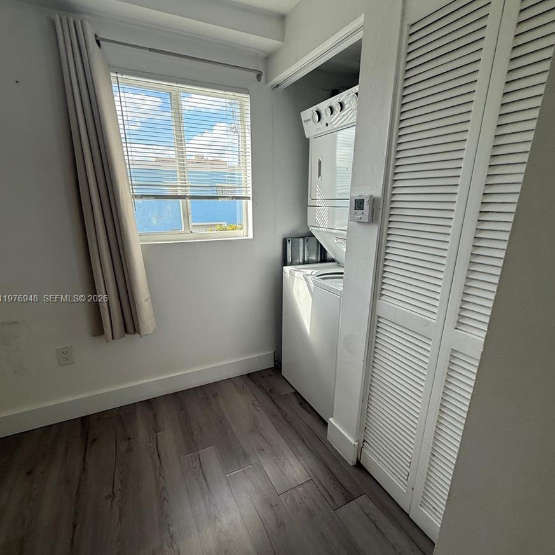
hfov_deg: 84.0
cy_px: 299
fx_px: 308
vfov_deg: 83.8
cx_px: 277
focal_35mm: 17
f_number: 2.2
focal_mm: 2.22
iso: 50
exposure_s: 1/226
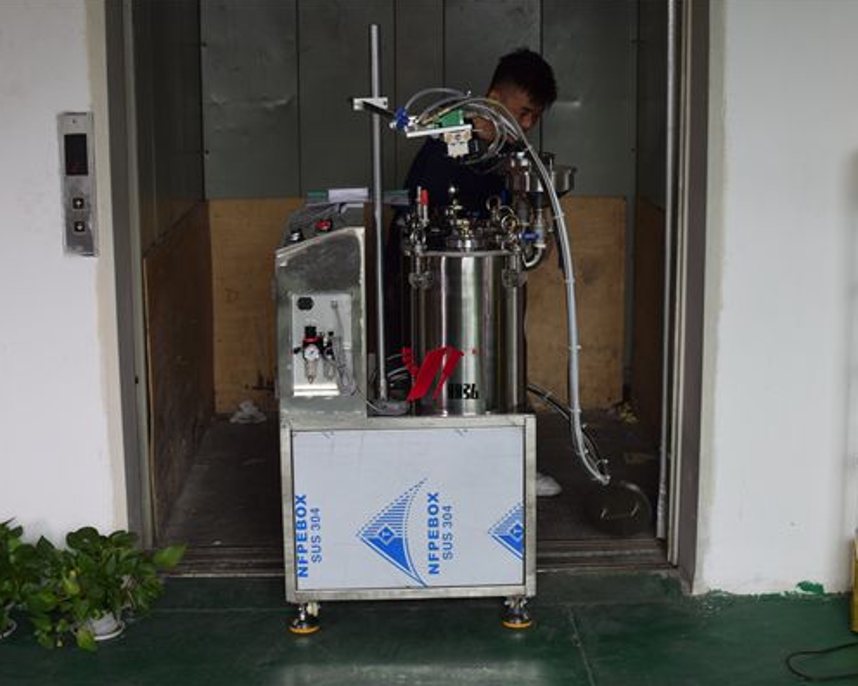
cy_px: 342
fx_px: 1513
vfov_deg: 25.6
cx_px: 439
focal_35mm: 60
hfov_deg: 31.7
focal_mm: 35
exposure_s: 1/125
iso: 400
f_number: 5
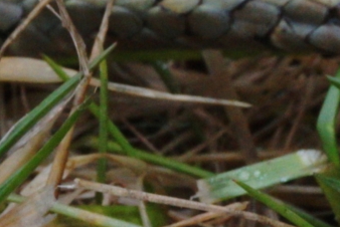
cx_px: 158
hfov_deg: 1.9
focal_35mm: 1077
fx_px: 10180
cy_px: 95
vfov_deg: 1.3
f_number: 13
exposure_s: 1/160
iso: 3200
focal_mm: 150
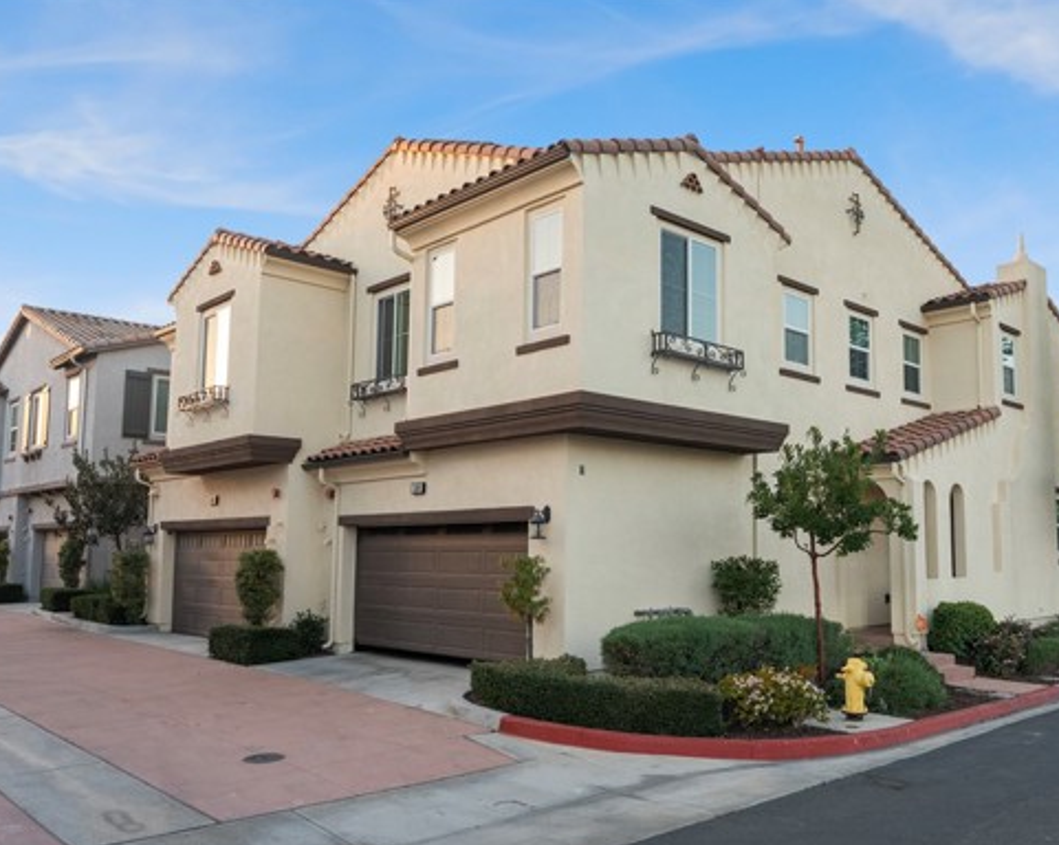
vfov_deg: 48.4
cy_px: 459
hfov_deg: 58.1
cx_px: 658
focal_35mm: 30
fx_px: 940
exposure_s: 1/250
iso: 800
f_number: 5
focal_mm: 24
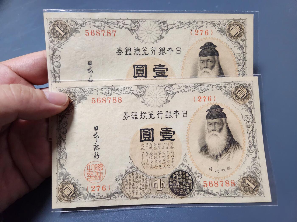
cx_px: 148
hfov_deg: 73.9
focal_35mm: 23
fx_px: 197
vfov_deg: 58.9
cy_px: 111
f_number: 1.8
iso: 1000
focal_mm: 5.4
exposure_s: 1/101
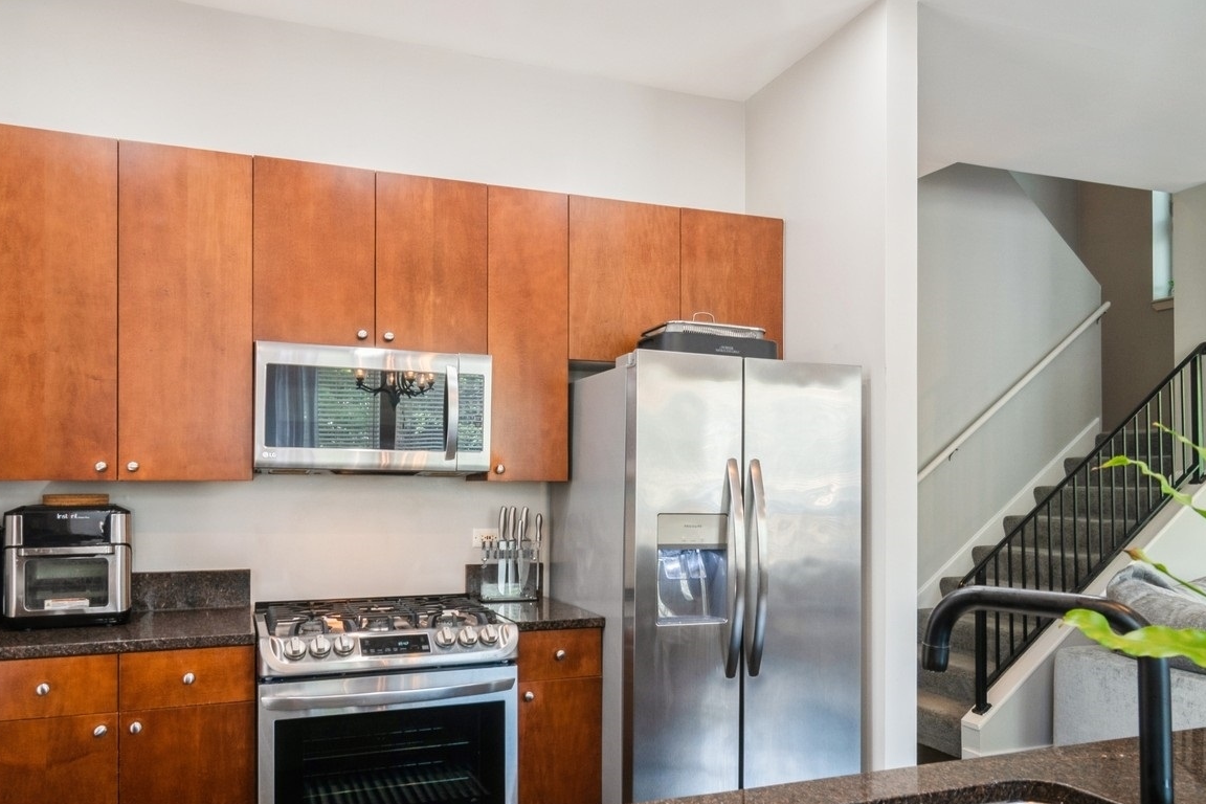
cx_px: 588
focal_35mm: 25
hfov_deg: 71.5
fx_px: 837
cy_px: 490
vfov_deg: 50.9
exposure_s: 1/4
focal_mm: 12
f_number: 8
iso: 200
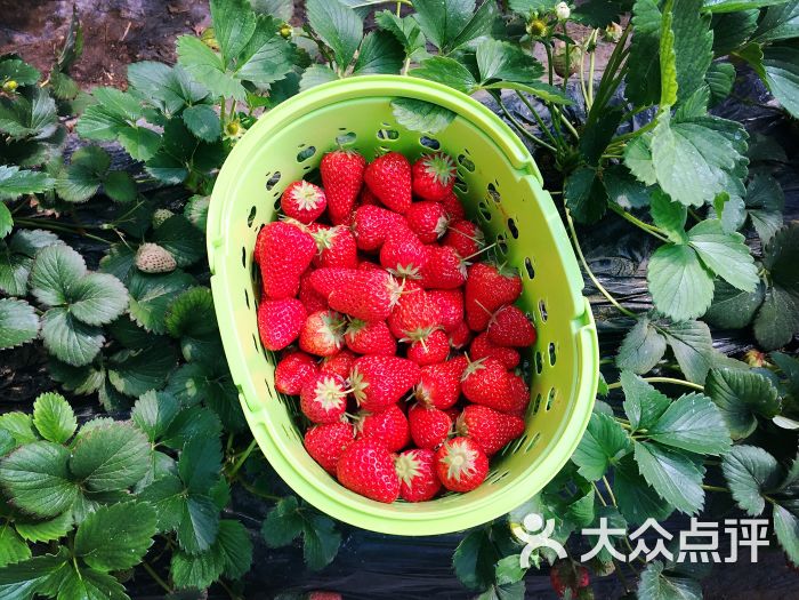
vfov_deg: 48.2
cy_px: 300
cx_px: 400
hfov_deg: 61.7
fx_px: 669
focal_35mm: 29
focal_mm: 4.15
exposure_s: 1/775
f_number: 2.2
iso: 32
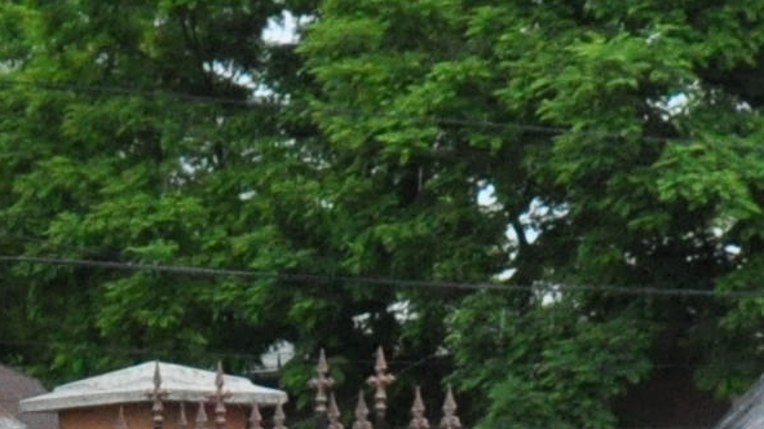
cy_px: 1010
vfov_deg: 5.7
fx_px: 4152
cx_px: -304
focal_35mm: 205
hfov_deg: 10.2
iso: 1600
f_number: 10
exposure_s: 1/400
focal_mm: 18
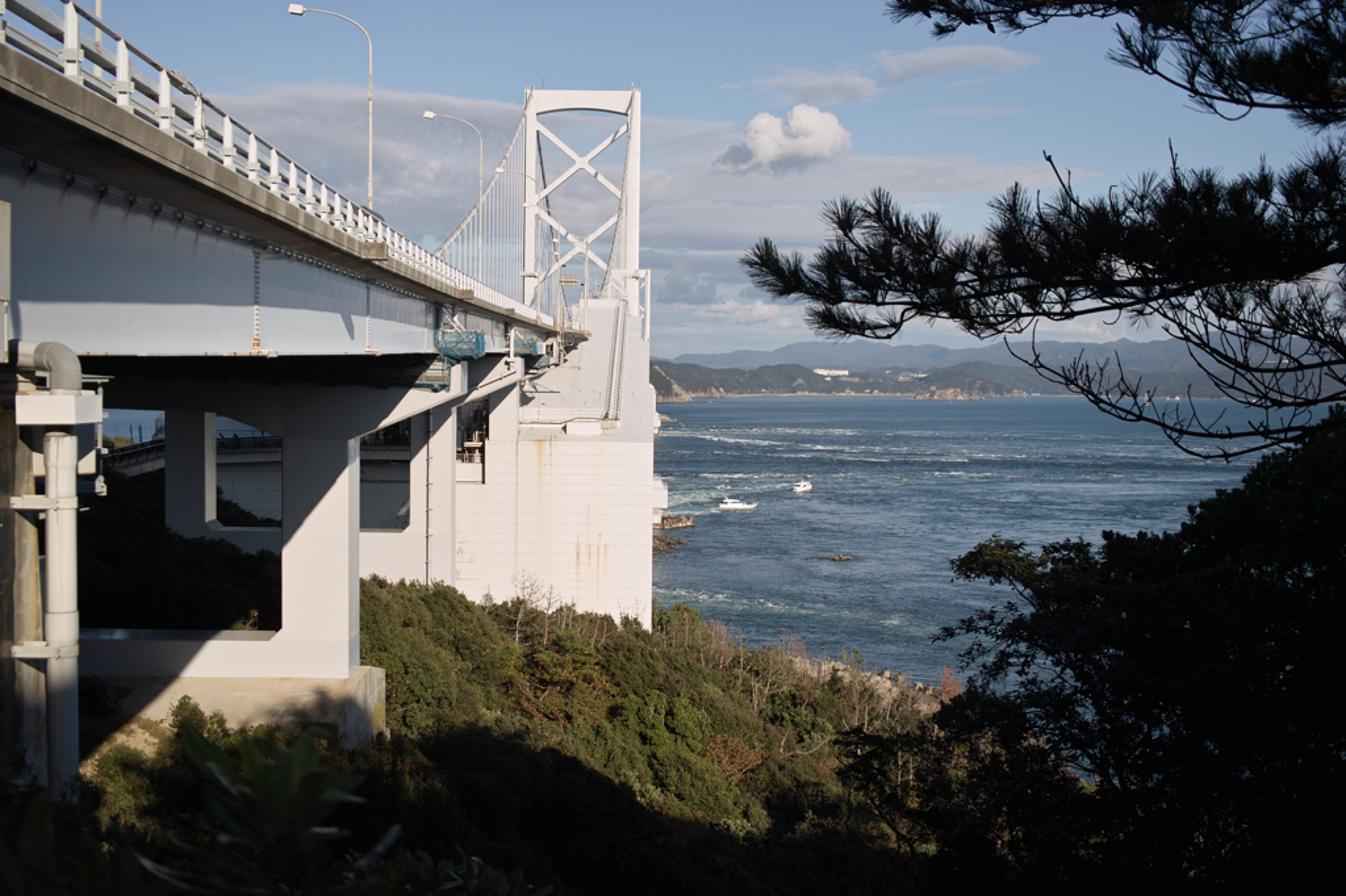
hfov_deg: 47.4
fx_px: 1532
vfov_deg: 32.6
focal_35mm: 41
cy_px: 448
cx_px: 673
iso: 100
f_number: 2.8
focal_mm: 24.2
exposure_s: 1/1600
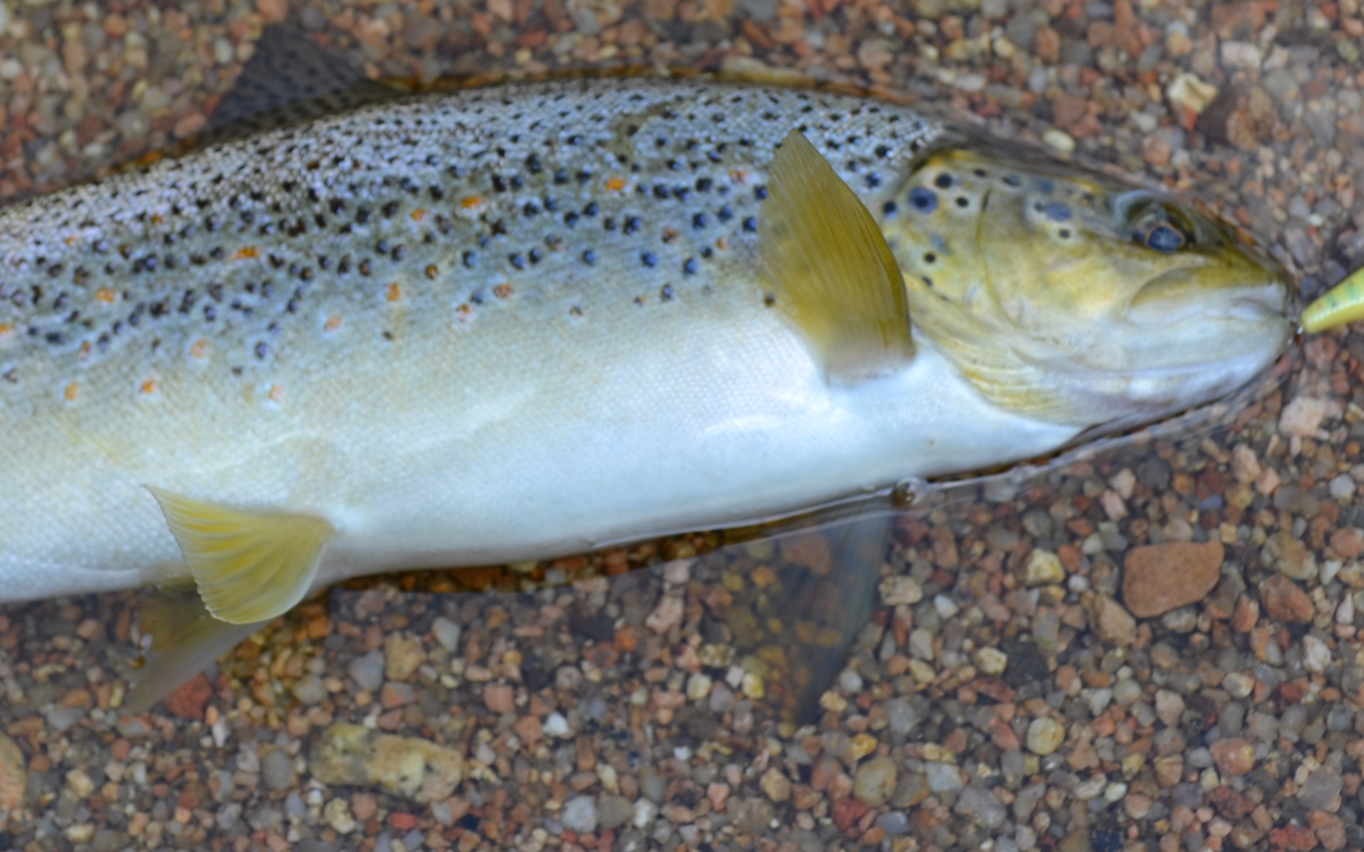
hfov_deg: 27.2
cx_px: 401
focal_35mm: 75
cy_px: 163
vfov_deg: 17.2
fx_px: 2788
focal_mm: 24
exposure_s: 1/160
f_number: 6.3
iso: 100
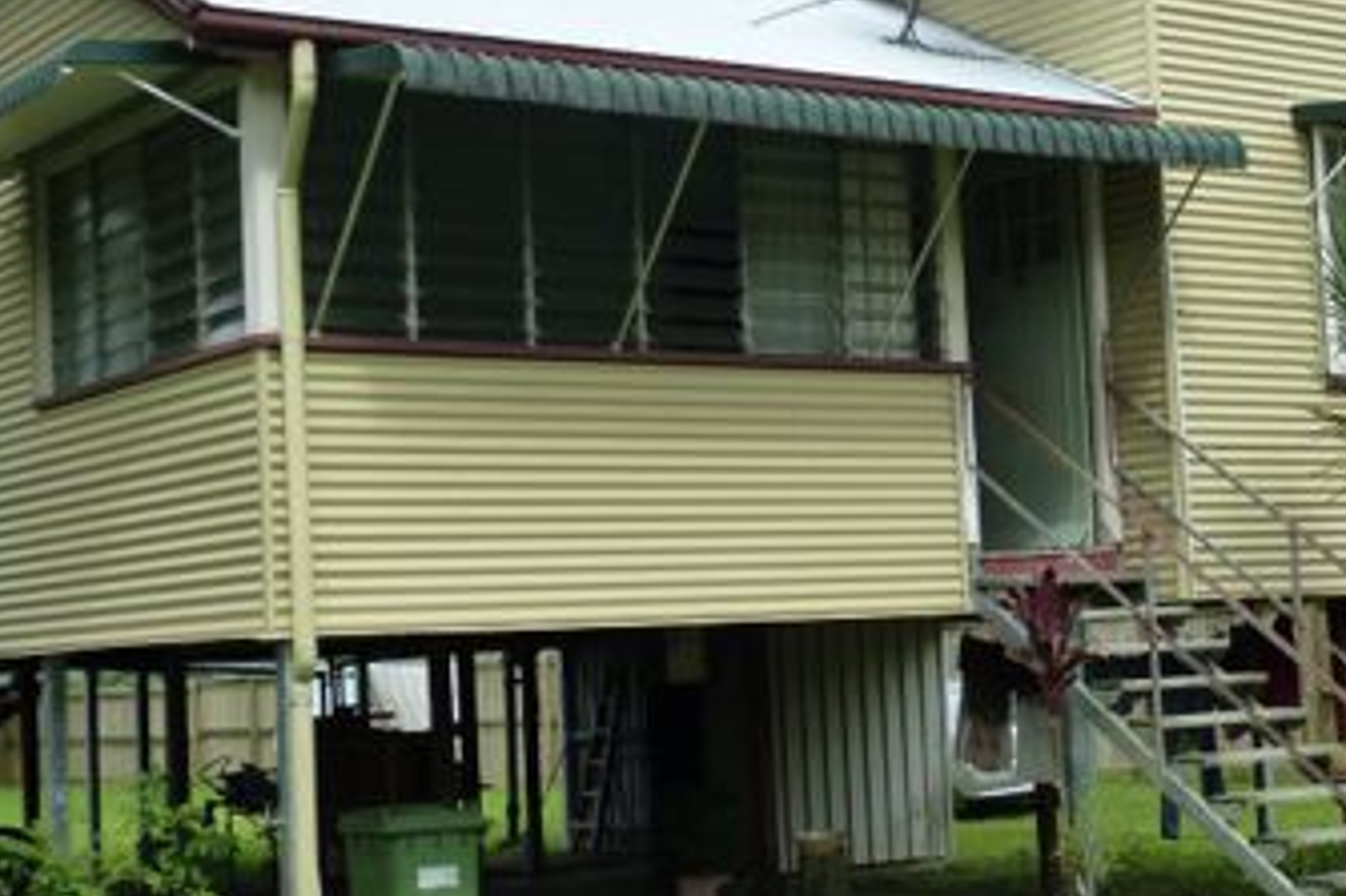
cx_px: 868
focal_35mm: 70
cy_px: 398
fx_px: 2616
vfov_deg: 19.4
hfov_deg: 28.7
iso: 160
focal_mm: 7.4
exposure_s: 1/500
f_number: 3.9
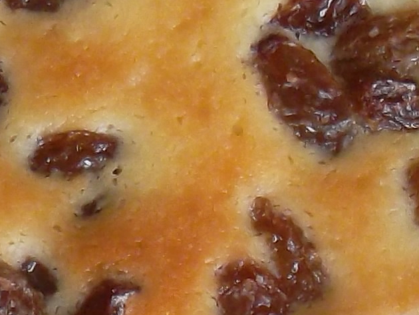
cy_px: 437
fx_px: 2240
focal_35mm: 185
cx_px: 411
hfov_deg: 10.6
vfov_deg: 7.9
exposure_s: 1/45
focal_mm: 4.9
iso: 150
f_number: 3.5
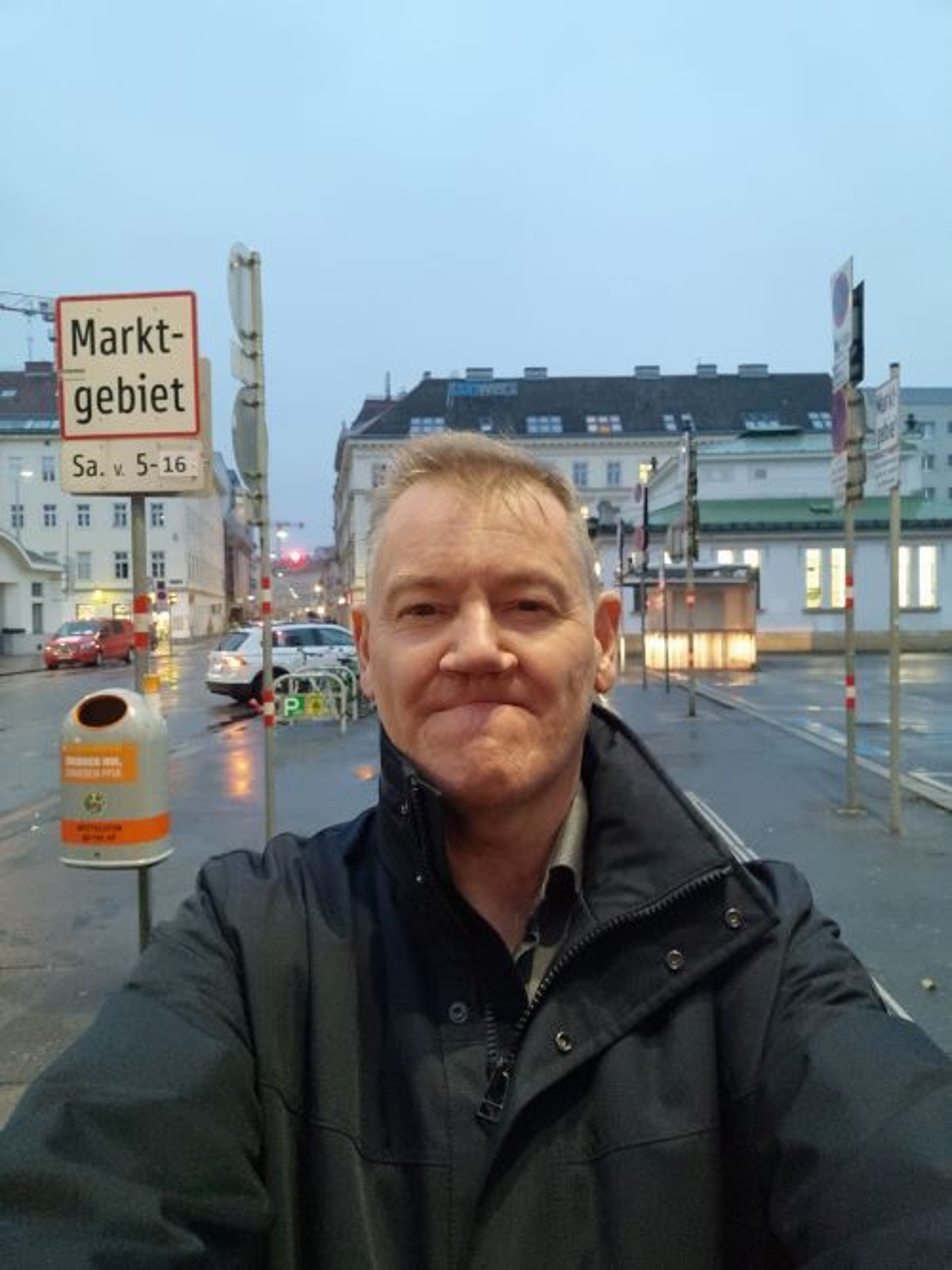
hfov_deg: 54.9
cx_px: 476
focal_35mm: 25
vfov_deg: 69.4
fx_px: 917
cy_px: 635
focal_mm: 3.8
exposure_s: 1/33
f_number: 2.2
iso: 1000
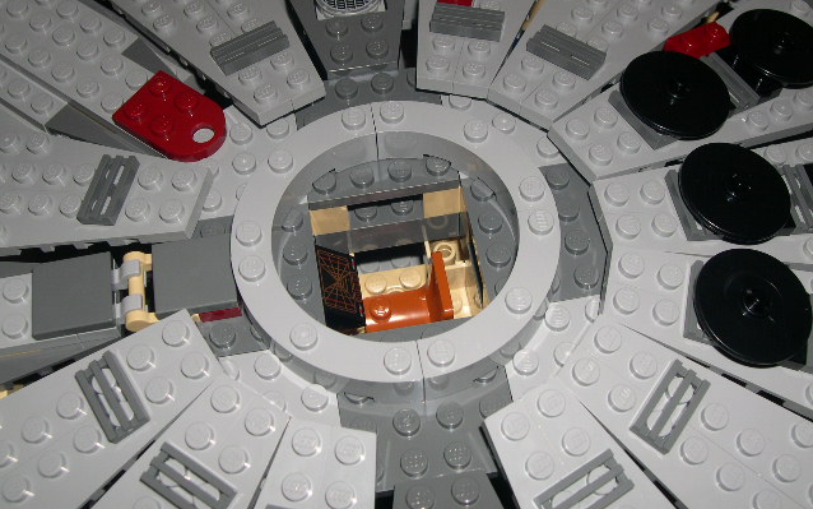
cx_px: 406
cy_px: 205
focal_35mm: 50
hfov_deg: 40.3
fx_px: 1108
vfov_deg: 25.8
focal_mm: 10.1
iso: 100
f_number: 8.4
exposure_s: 1/60
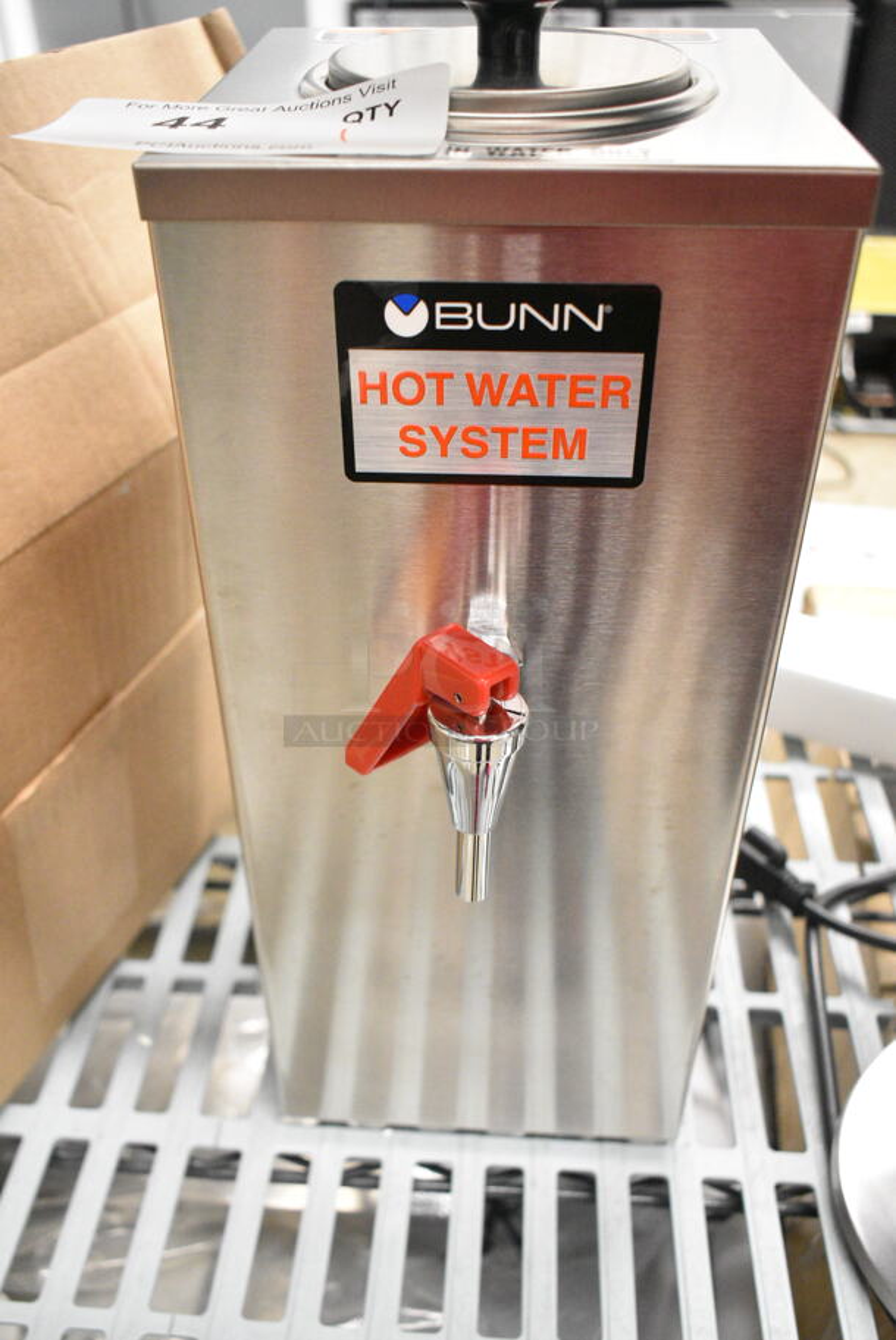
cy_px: 670
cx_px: 448
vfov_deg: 57.2
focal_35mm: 33
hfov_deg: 40.0
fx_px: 1230
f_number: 4.5
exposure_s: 1/80
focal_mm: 22
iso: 6400
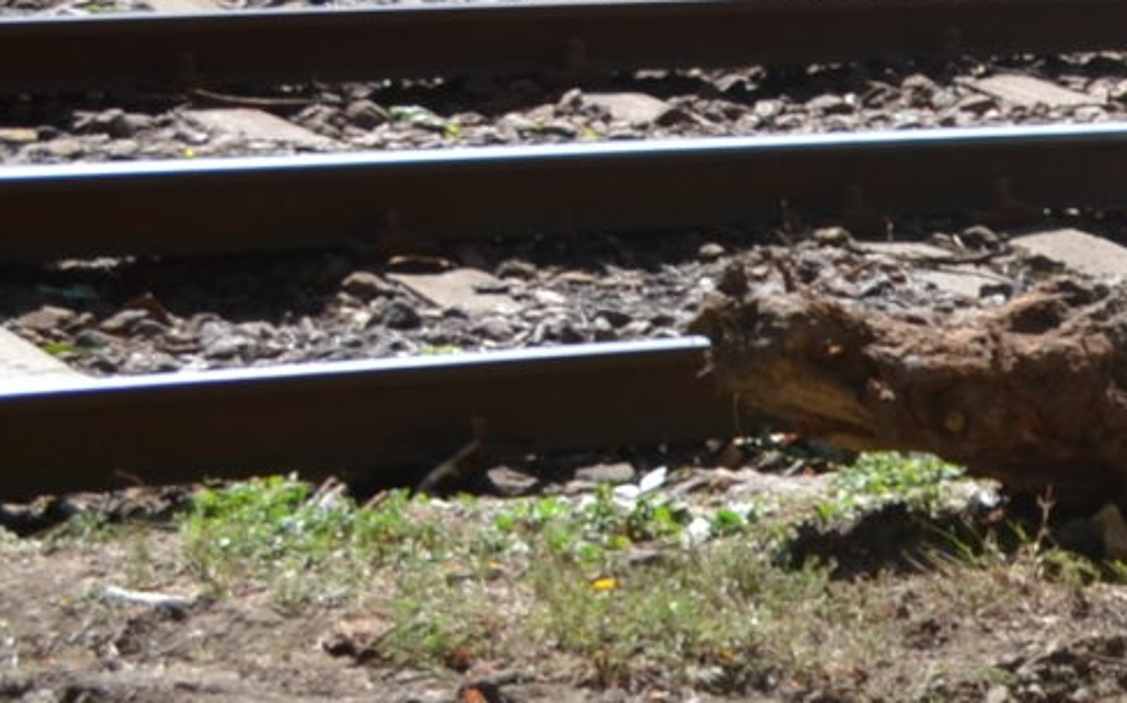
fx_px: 6417
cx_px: 2858
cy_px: -538
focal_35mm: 209
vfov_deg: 6.2
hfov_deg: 8.9
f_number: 6.3
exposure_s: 1/160
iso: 100
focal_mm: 26
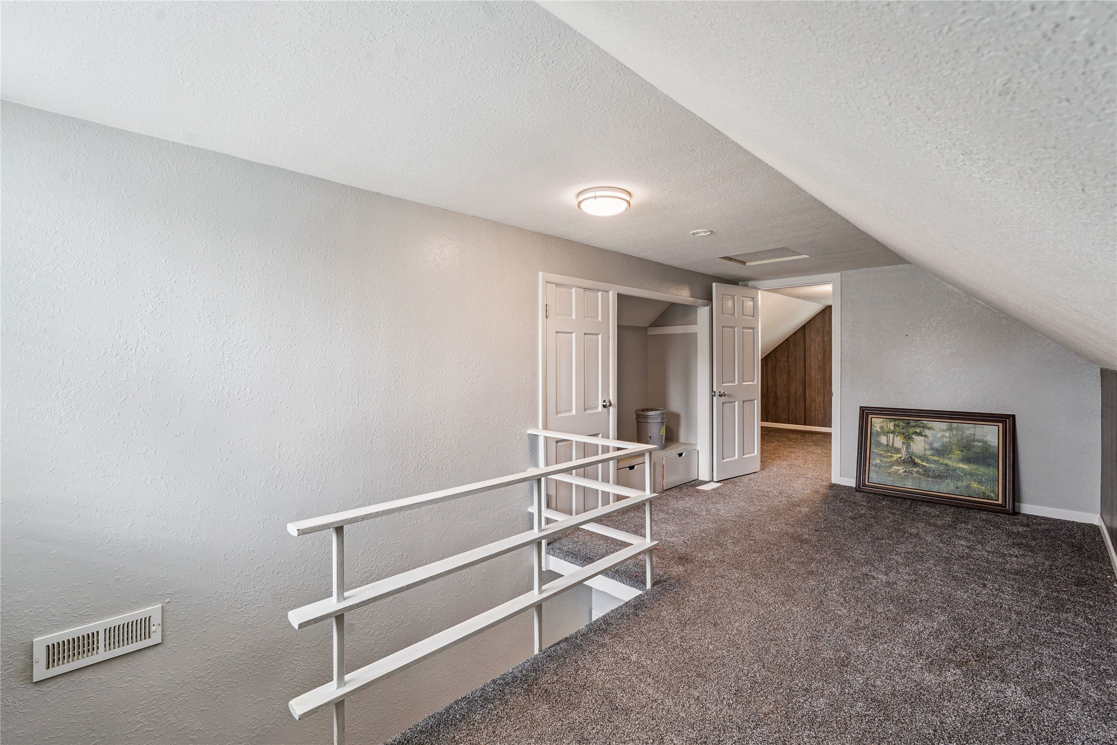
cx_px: 558
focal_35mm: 16
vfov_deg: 73.7
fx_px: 496
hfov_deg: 96.7
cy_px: 372
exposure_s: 1/3.33
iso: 400
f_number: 9
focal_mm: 16
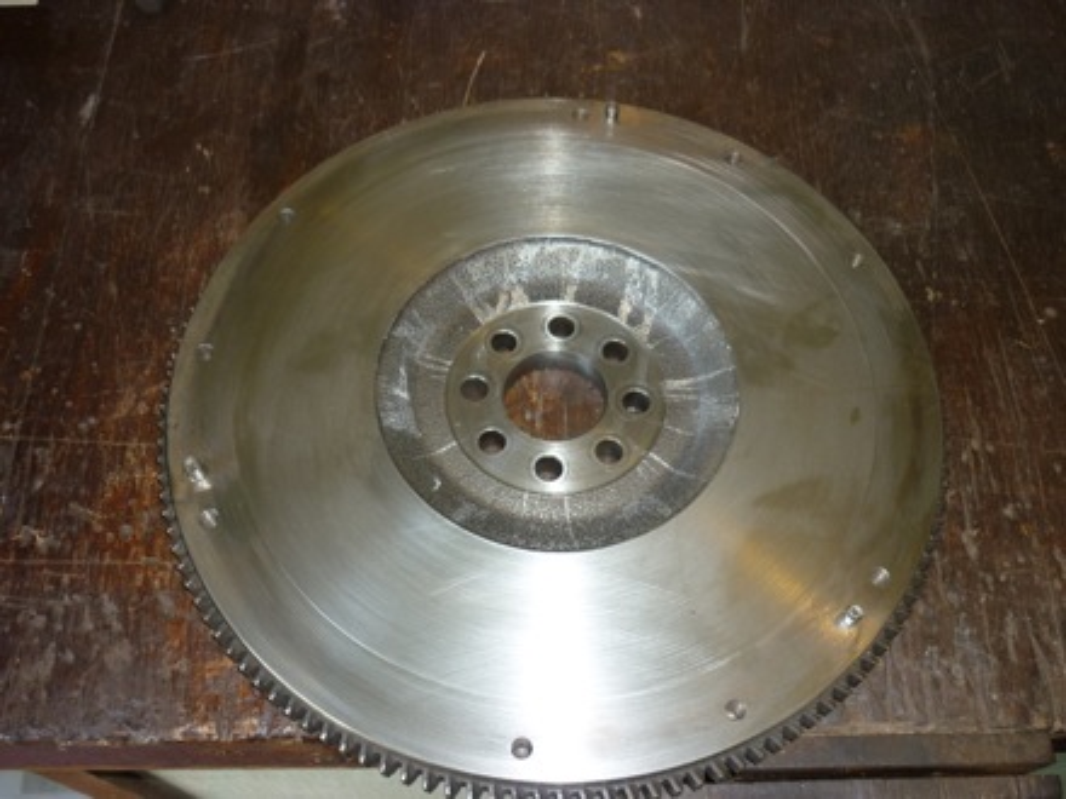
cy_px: 400
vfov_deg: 42.9
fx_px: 1016
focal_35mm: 33
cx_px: 533
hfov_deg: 55.4
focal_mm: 5.5
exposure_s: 1/30
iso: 100
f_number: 2.8
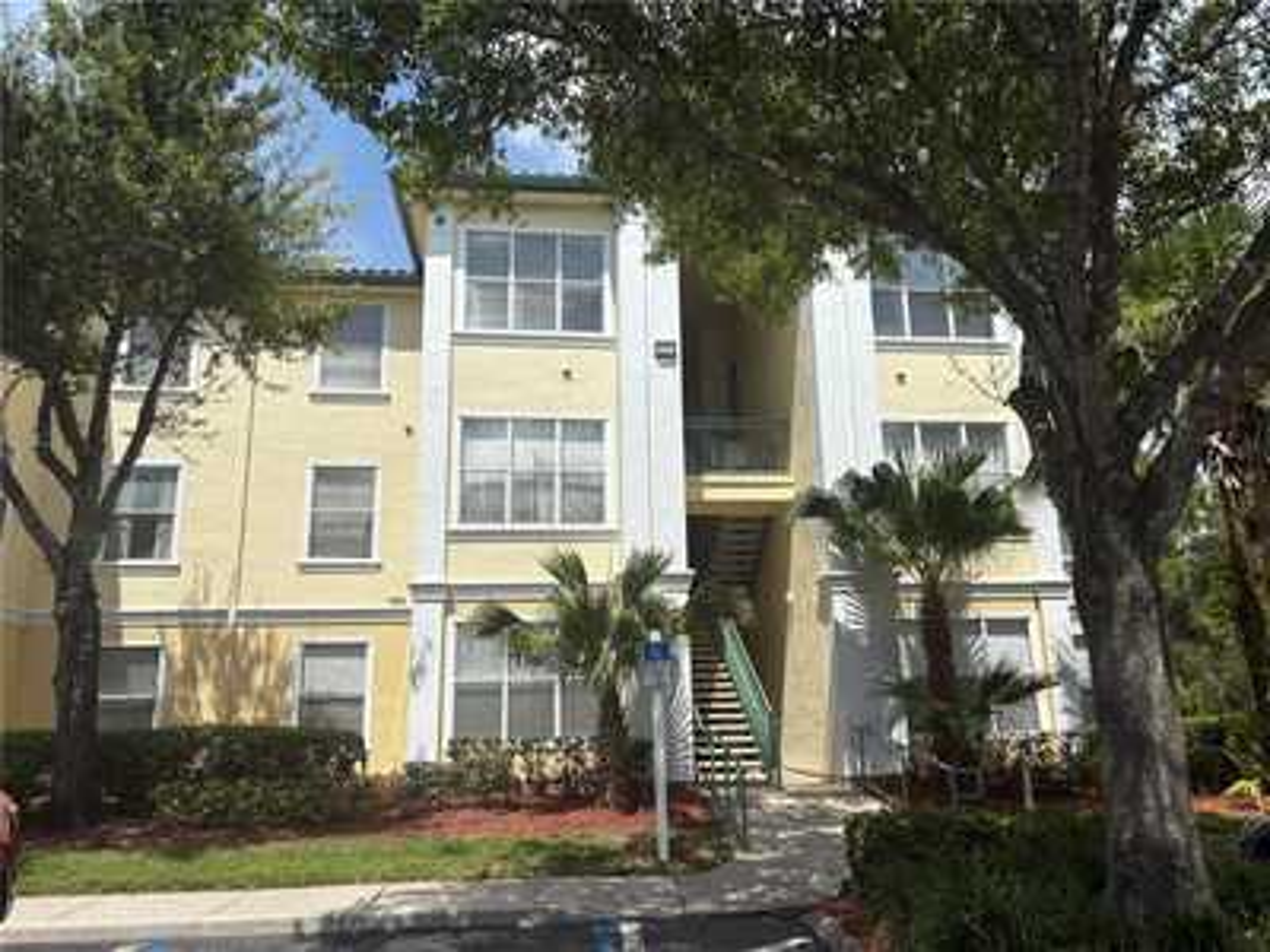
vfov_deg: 53.1
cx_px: 635
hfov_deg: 67.3
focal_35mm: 26
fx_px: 954
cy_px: 476
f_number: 1.6
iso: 50
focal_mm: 5.96
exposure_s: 1/4950
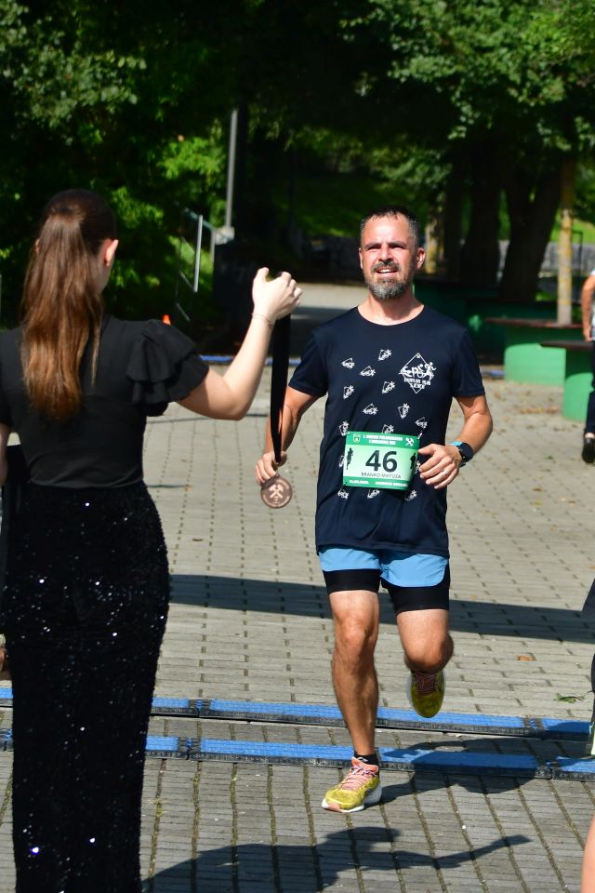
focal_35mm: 105
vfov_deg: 19.5
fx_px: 2603
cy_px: 446
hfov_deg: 13.0
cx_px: 298
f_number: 4.5
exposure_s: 1/8000
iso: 640
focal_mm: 70
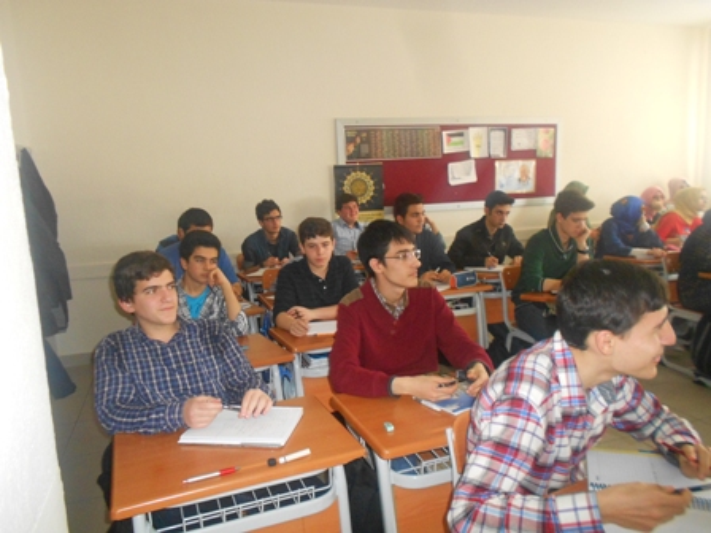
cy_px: 266
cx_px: 356
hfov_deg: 67.3
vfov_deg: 53.1
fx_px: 534
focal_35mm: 26
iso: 320
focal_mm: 4.6
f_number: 3.2
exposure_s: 1/25
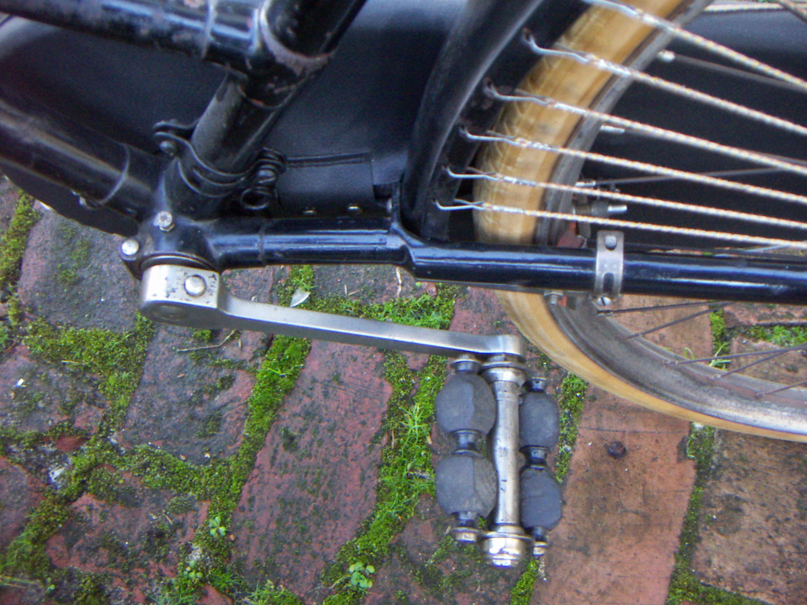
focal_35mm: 44
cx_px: 404
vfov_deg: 32.9
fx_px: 1026
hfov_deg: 42.9
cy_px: 302
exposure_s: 1/50
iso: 200
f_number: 2.8
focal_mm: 5.8
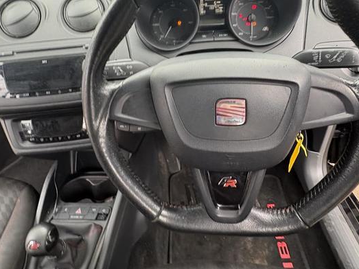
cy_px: 98
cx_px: 174
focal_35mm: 24
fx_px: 249
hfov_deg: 71.6
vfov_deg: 56.0
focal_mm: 2.22
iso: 200
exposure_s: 1/66
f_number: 2.2
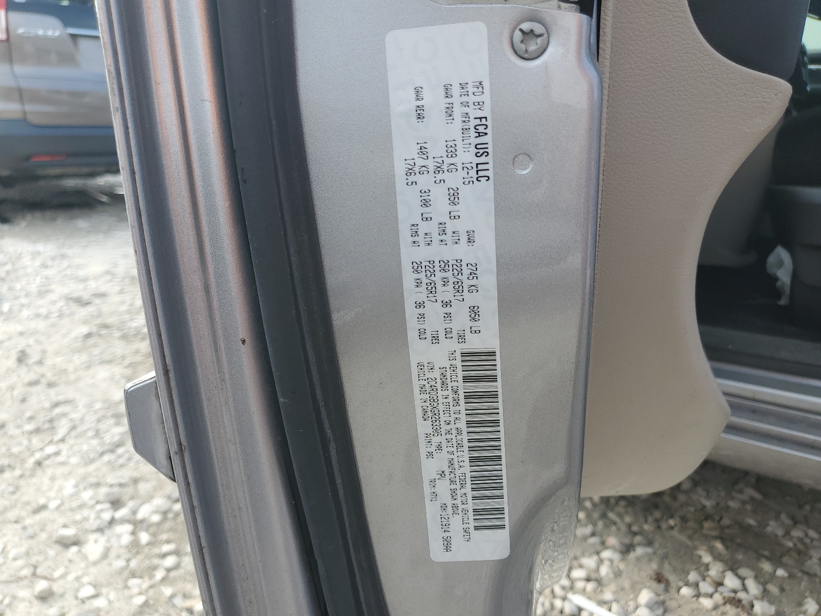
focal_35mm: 26
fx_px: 617
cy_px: 308
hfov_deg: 67.3
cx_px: 410
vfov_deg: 53.1
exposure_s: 1/625
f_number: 1.5
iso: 50
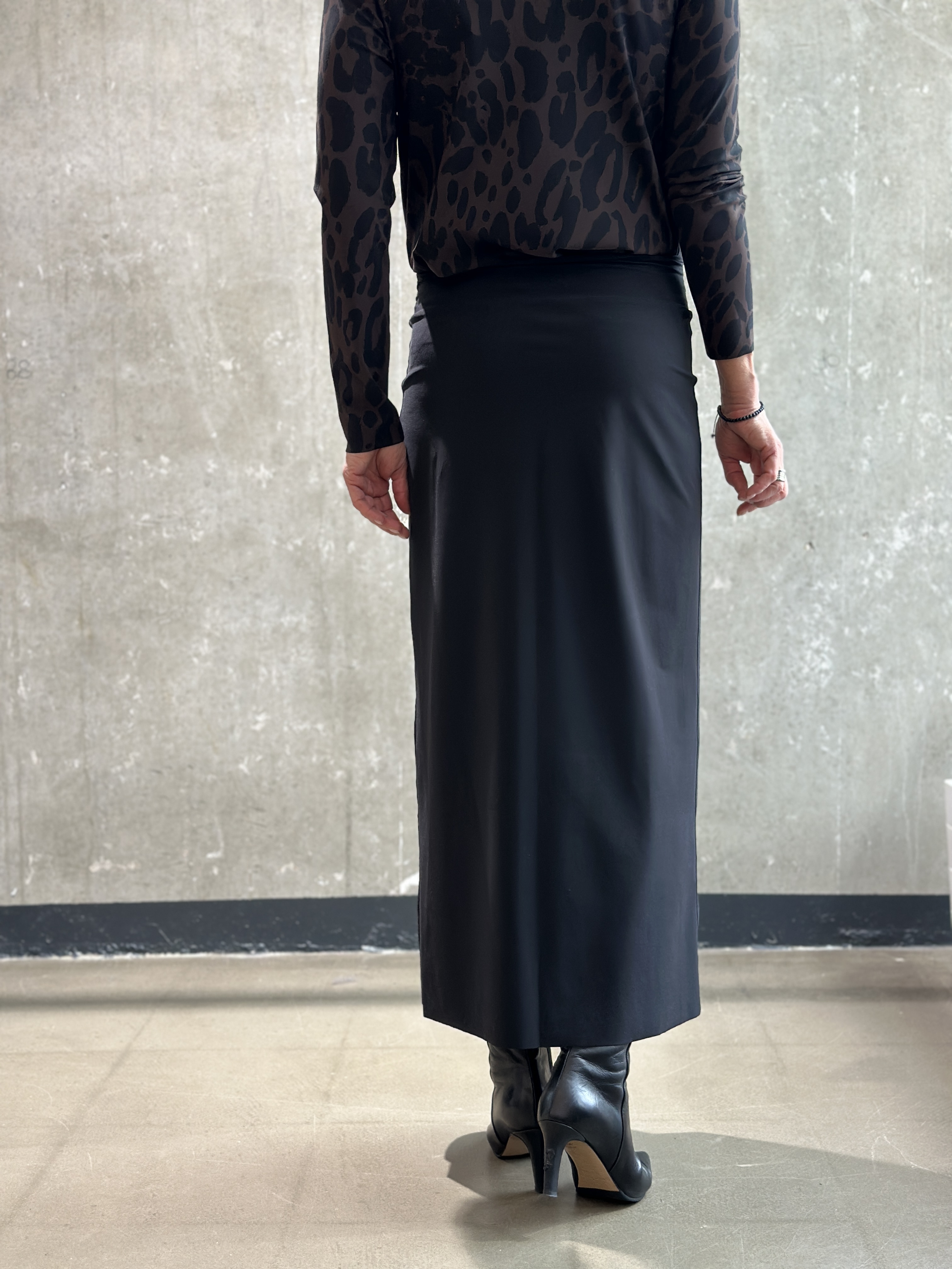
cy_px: 634
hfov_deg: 30.3
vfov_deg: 39.7
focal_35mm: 48
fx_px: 1760
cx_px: 476
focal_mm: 6.86
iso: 125
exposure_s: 1/50
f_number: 1.78
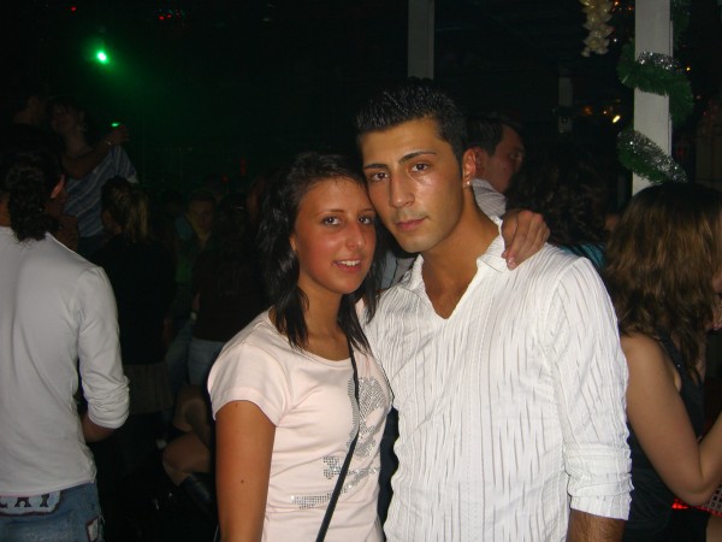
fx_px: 793
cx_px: 361
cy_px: 271
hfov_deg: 49.0
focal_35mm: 38
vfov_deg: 37.7
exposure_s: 1/60
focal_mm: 7.9
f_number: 2.8
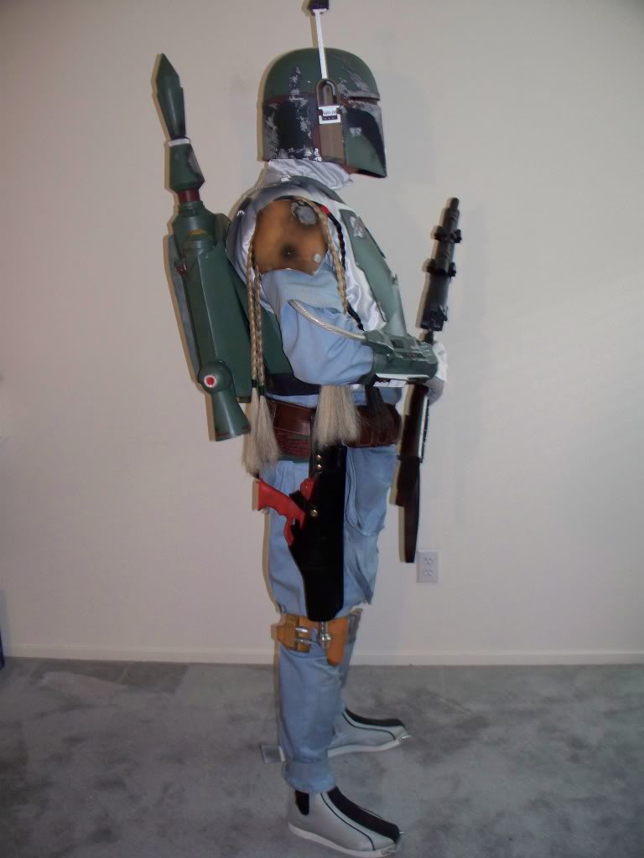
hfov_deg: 39.7
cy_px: 429
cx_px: 322
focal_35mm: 36
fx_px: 893
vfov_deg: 51.4
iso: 200
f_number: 2.8
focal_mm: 7.54
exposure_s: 1/30
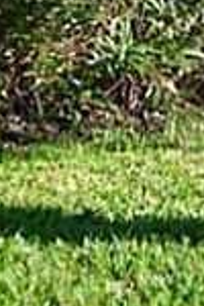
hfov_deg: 4.4
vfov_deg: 6.6
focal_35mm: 306
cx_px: -365
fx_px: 2601
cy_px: -269
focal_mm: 9.1
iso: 50
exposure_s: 1/170
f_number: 3.6
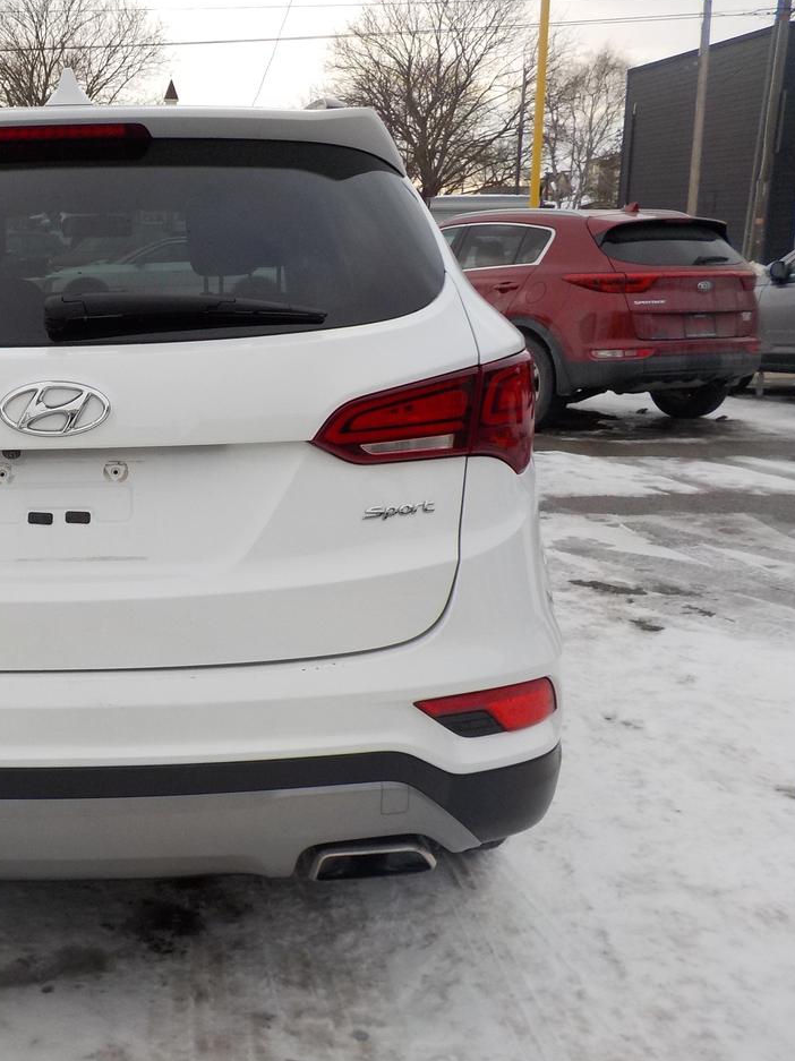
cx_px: 118
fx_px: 1256
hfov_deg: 33.7
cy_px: 528
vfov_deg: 45.8
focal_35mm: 41
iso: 125
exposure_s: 1/200
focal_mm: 4.1
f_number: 3.3
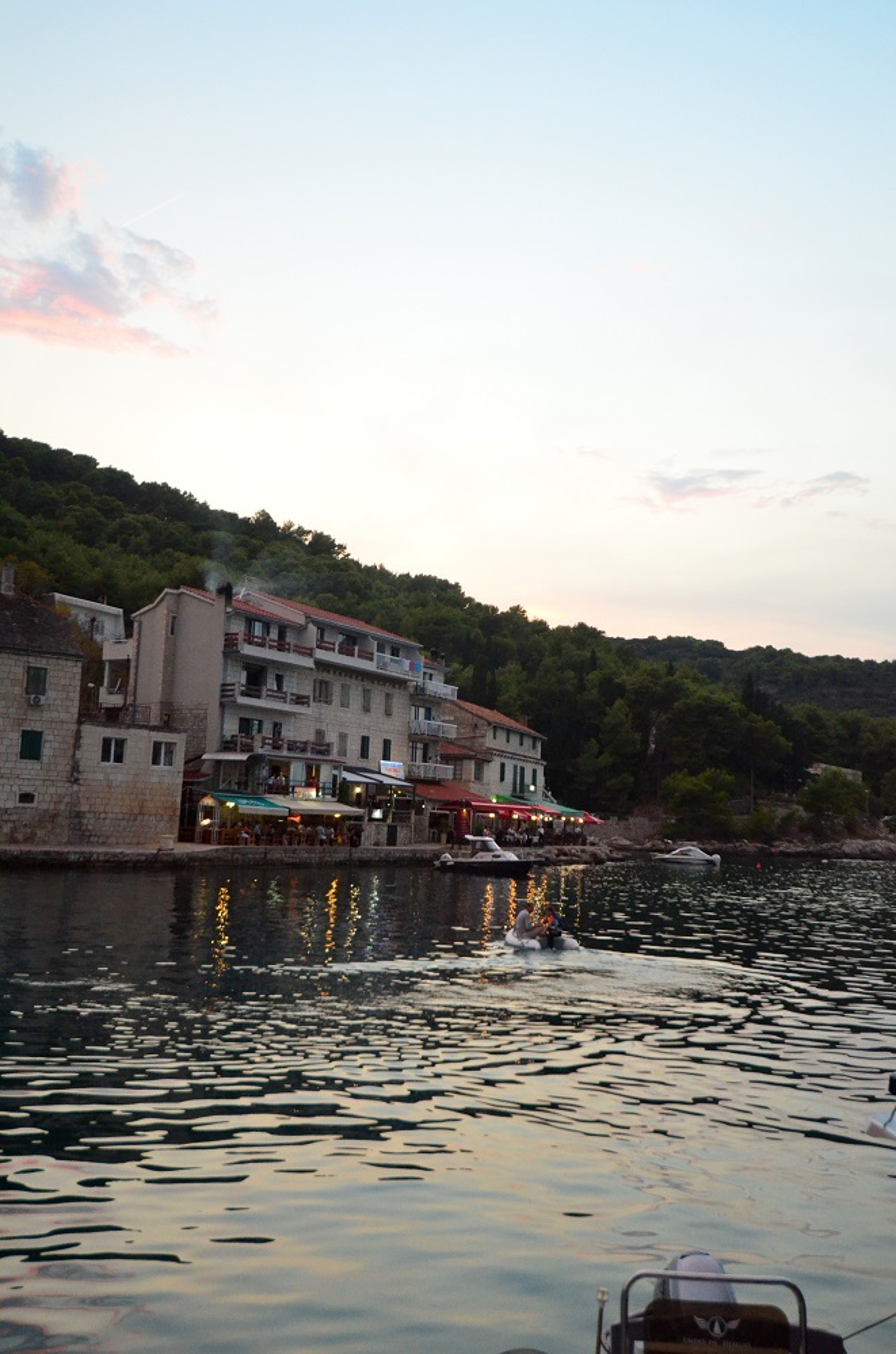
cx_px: 448
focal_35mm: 36
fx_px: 1351
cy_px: 677
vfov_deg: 53.2
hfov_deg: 36.7
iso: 3200
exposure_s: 1/400
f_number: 4
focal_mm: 24
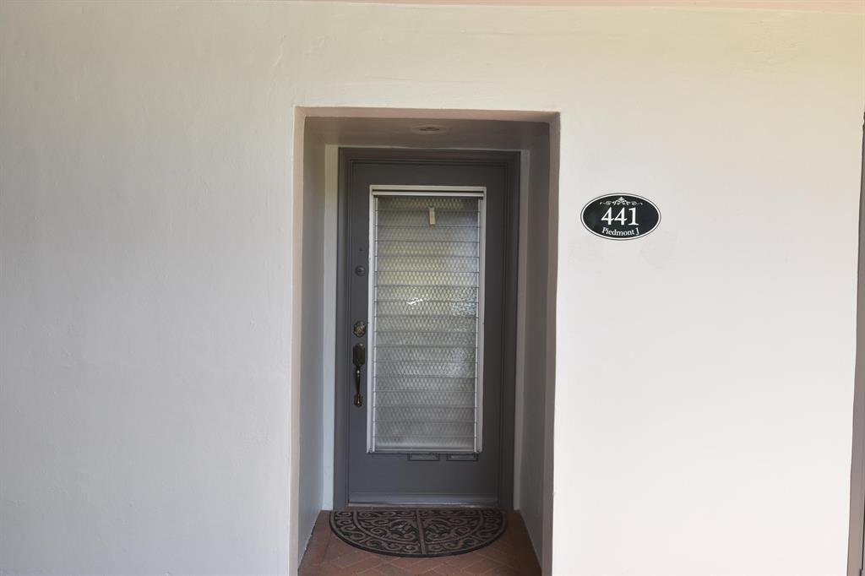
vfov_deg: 43.6
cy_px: 288
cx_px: 432
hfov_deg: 61.9
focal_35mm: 30
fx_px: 721
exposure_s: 1/125
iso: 200
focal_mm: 20
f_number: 5.6
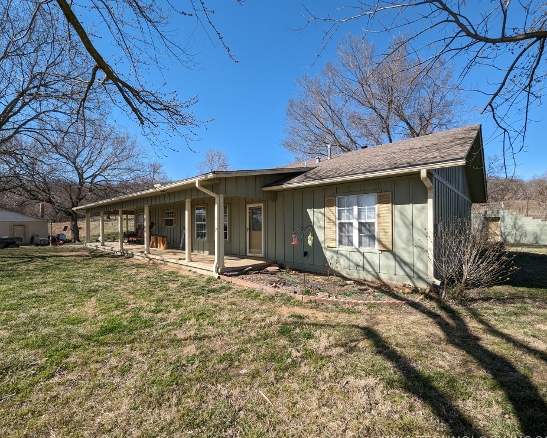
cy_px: 224
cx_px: 271
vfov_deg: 88.0
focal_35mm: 14
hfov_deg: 100.7
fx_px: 227
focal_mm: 1.95
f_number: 2.2
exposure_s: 1/1239
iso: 45
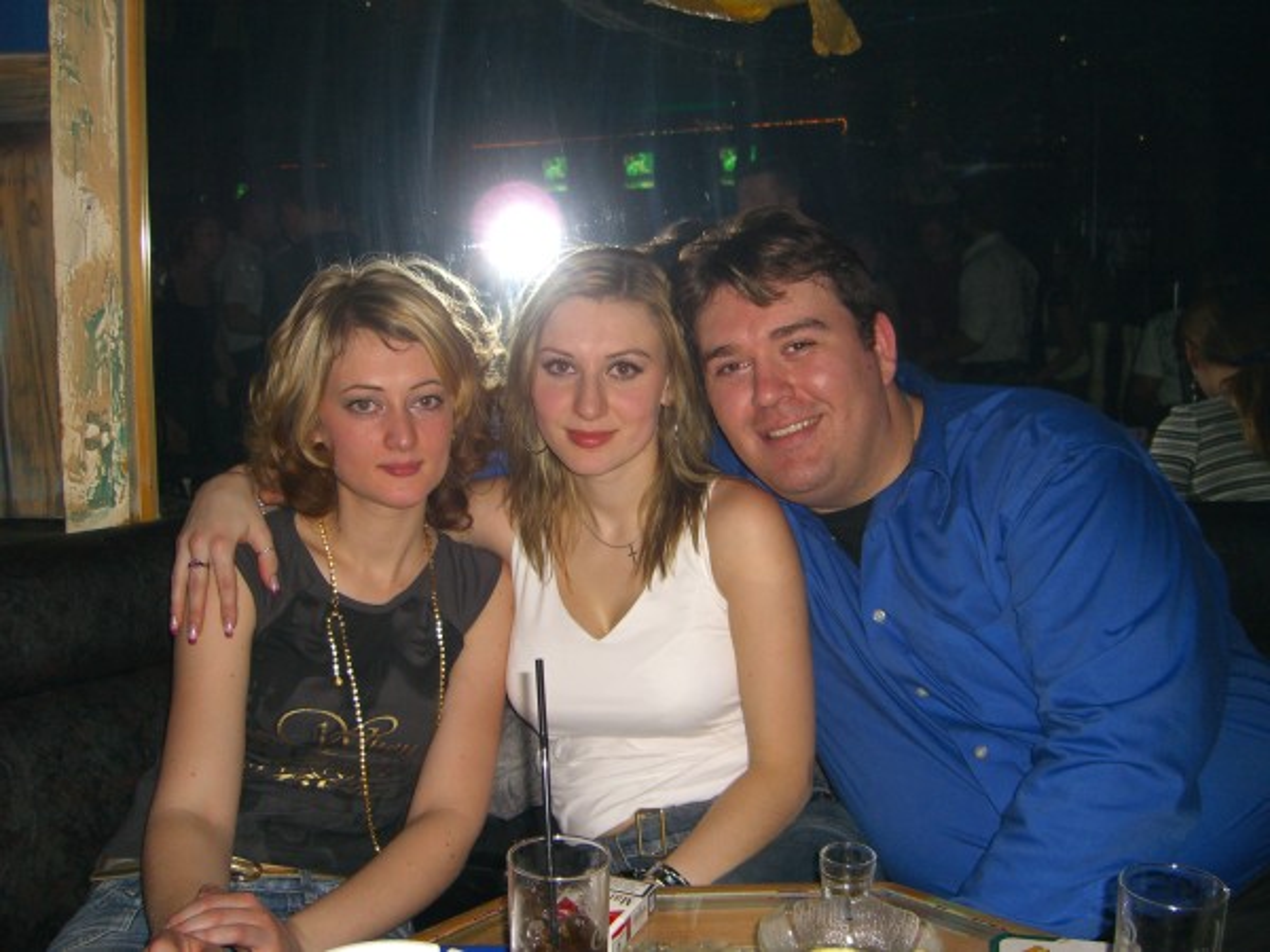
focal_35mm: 38
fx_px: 1394
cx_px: 635
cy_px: 476
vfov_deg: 37.7
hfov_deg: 49.0
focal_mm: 7.9
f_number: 2.8
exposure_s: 1/60
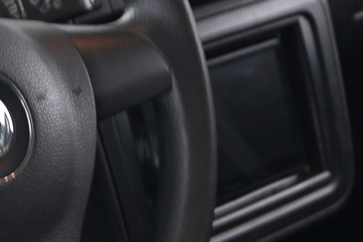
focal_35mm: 158
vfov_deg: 8.7
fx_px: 1588
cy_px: 173
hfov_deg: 12.8
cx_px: -25
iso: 1600
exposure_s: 1/5
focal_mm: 33
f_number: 5
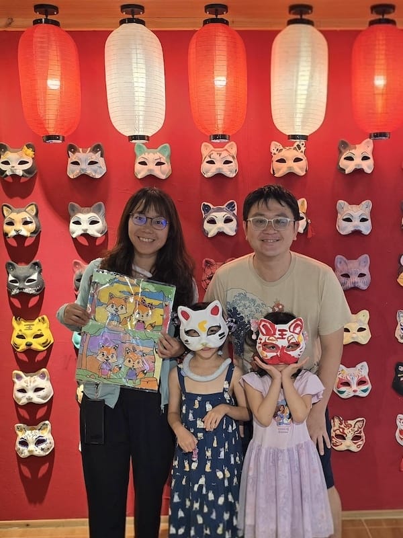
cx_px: 202
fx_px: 357
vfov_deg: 73.9
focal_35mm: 23
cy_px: 269
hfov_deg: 58.9
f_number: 1.7
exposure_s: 1/120
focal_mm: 6.3
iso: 200
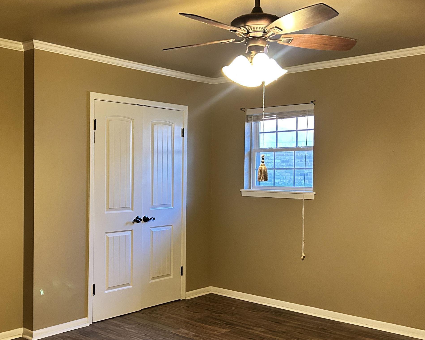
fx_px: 516
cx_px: 158
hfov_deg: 44.4
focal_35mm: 41
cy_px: 182
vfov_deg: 36.5
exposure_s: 1/60
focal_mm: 5.7
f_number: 1.5
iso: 500
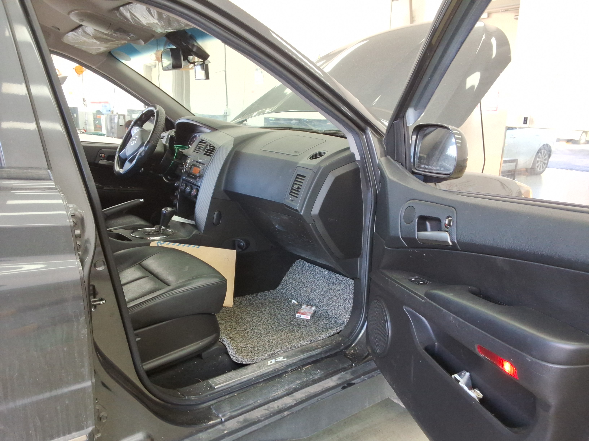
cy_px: 220
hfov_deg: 63.4
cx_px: 294
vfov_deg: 49.7
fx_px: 476
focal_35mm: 28
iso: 45
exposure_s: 1/60
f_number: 1.9
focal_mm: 2.91
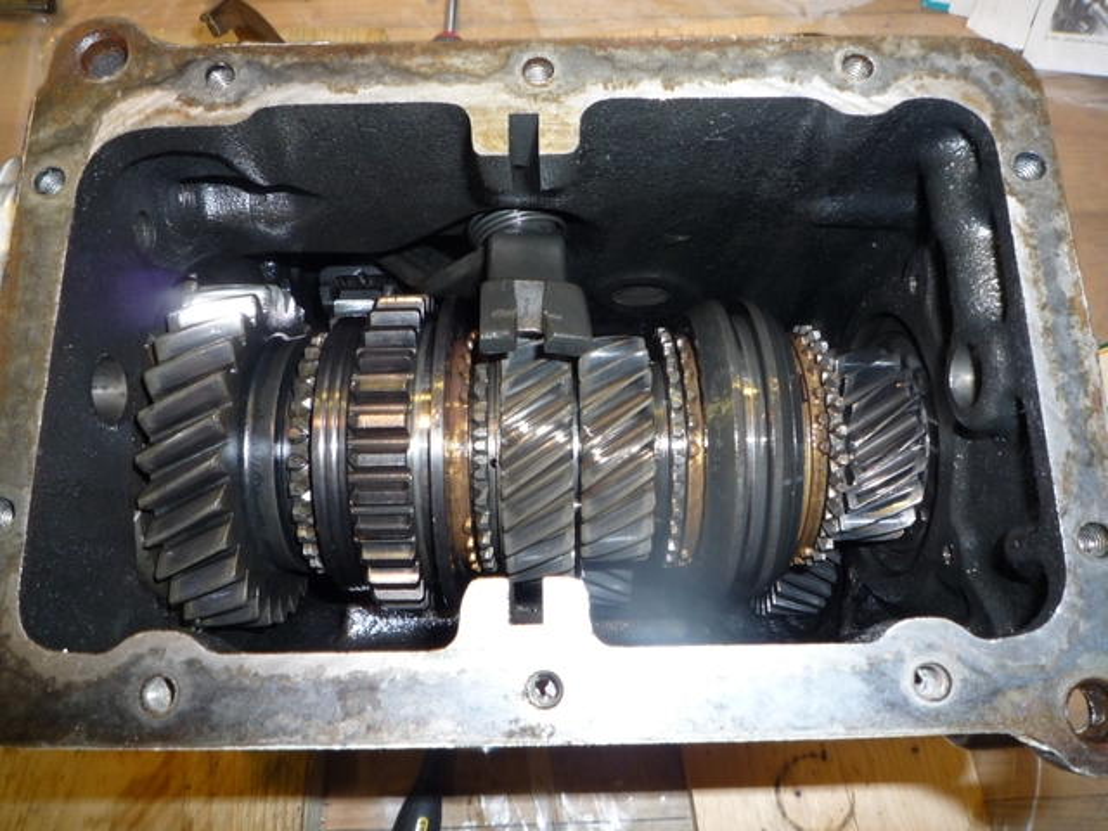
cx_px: 554
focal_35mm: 25
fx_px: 800
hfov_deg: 69.4
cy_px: 416
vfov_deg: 54.9
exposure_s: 1/30
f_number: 4
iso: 100
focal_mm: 4.4
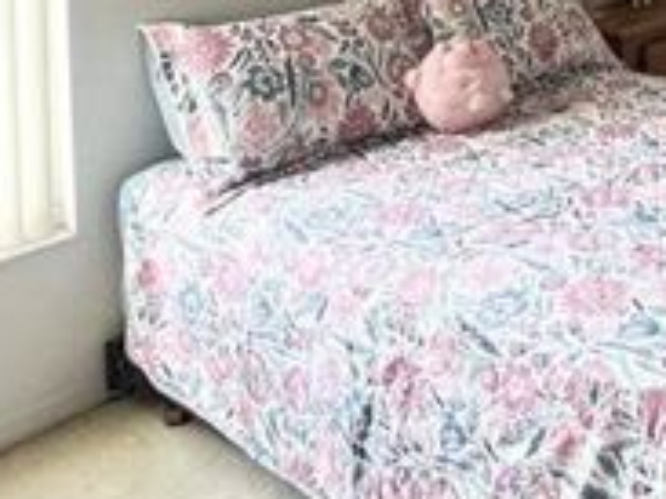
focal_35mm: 50
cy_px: -204
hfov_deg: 32.4
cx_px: 773
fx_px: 961
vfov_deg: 24.2
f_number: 1.8
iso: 250
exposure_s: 1/67
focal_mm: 1.57
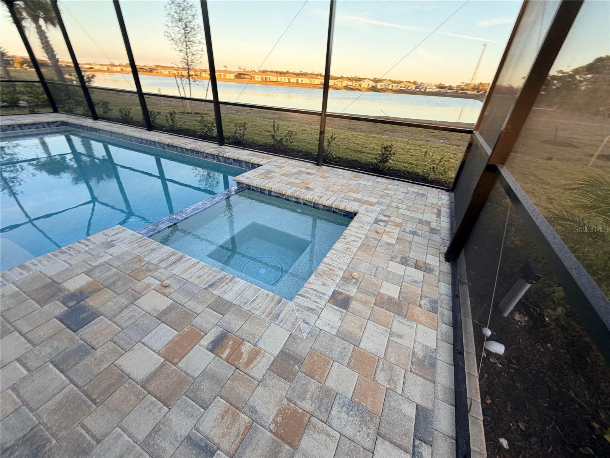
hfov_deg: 102.1
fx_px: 247
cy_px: 229
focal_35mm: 14
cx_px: 305
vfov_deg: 85.7
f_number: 2.2
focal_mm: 2.22
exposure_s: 1/121
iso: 50
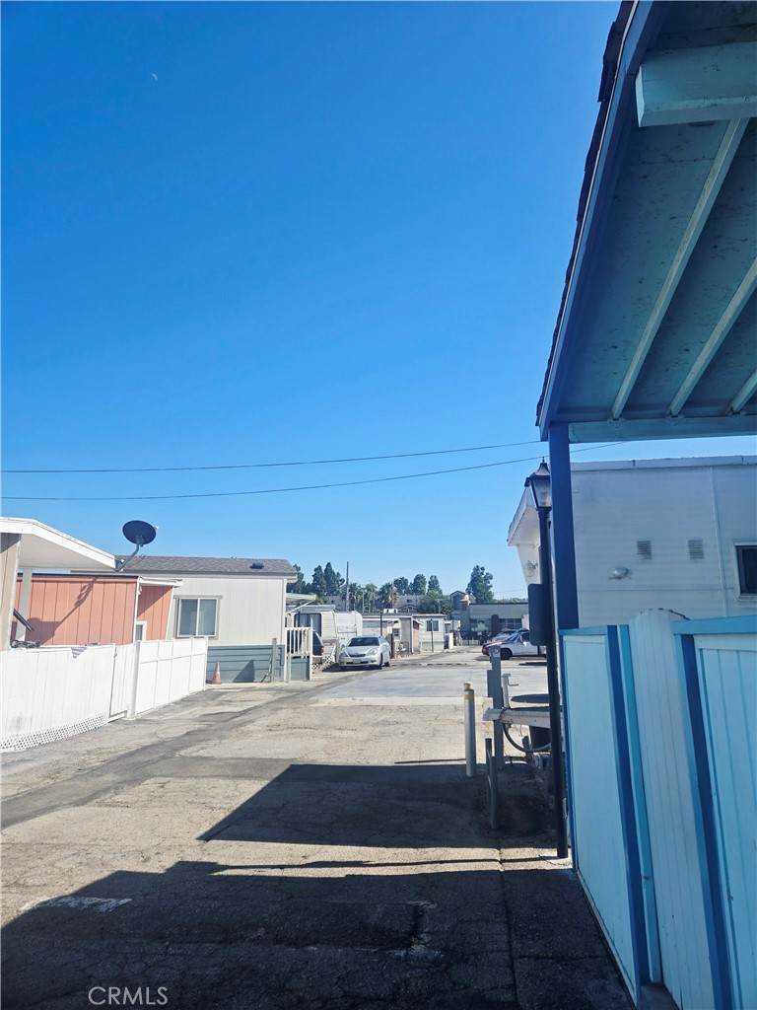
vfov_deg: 73.9
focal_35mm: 23
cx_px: 378
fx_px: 671
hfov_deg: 58.9
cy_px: 505
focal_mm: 5.4
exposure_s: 1/2000
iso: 25
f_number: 1.8
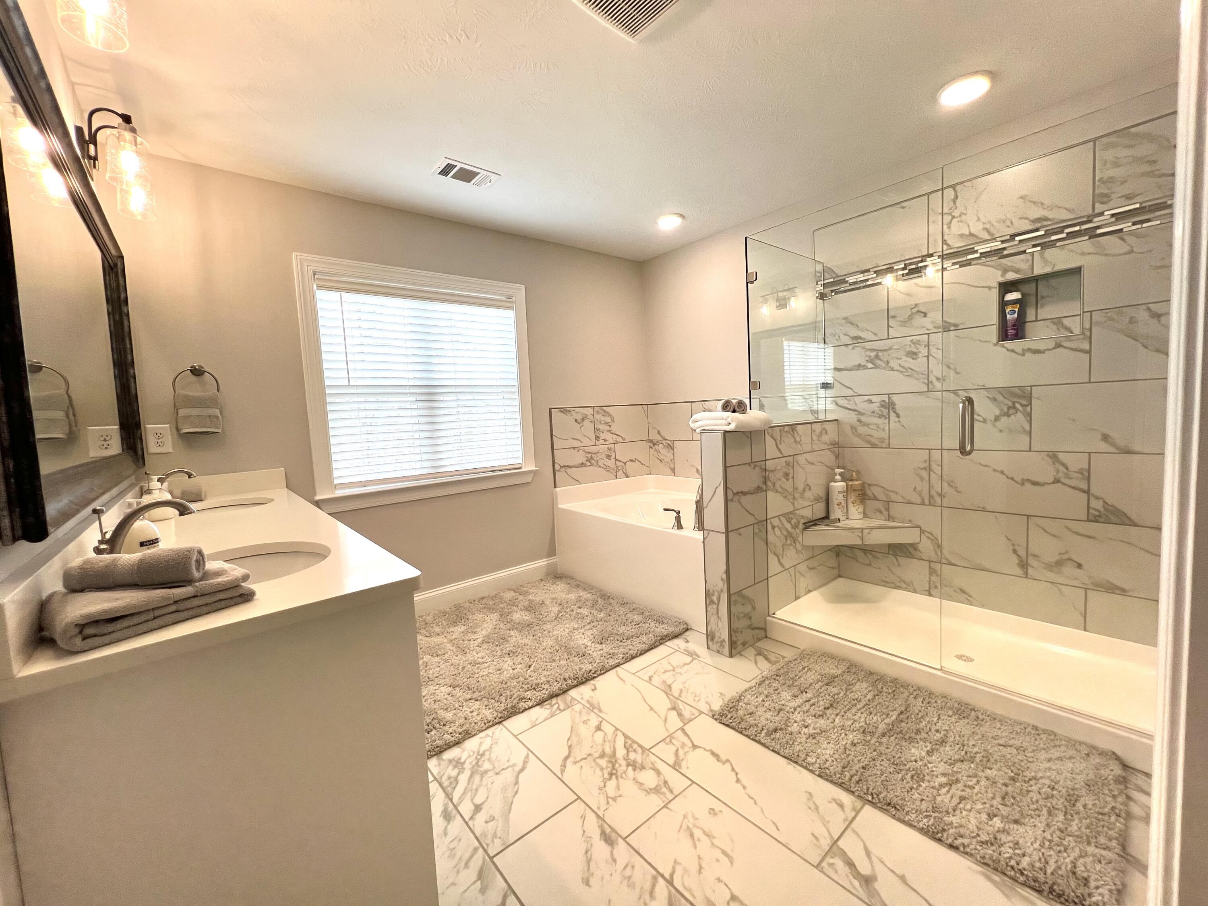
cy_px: 453
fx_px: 454
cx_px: 604
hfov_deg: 106.2
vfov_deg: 89.9
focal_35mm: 13
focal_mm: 1.57
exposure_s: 1/120
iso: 64
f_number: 1.8
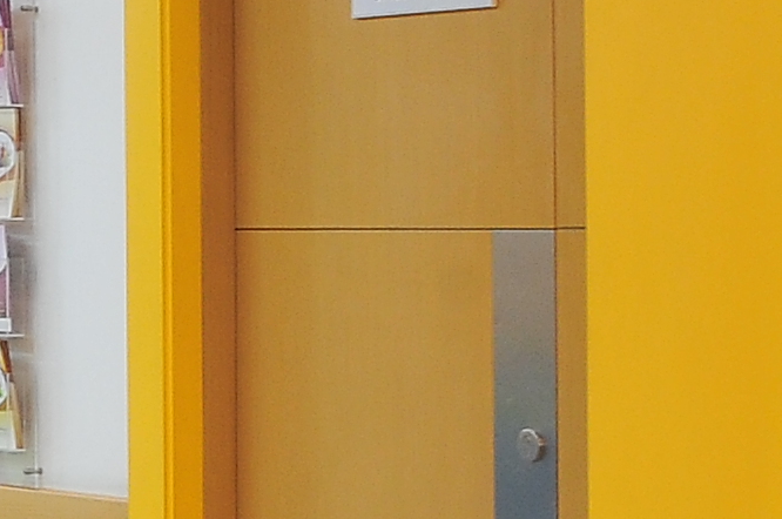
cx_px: -1125
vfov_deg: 8.3
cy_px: 166
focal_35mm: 164
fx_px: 3562
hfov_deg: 10.6
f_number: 10
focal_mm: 17
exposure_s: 1/2
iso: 250
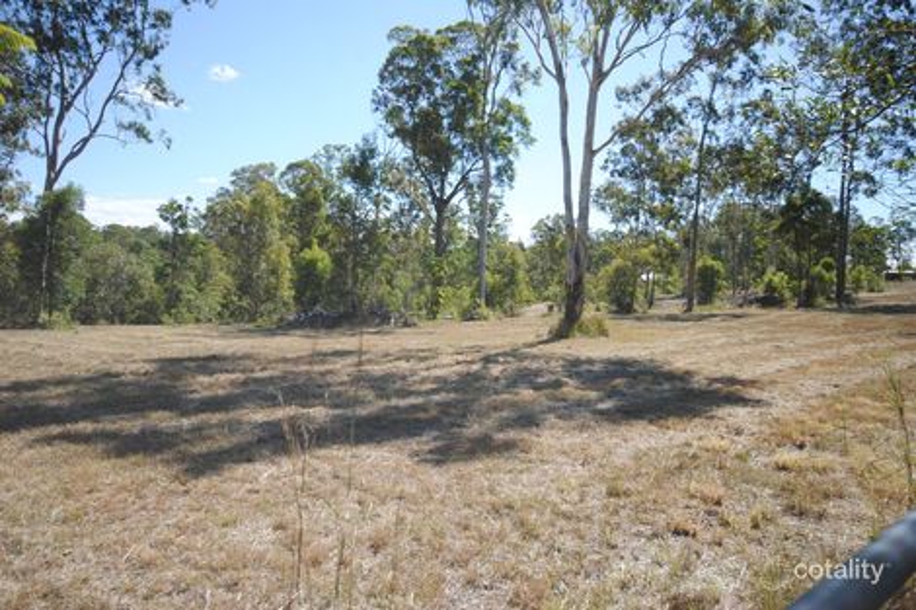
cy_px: 305
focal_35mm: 30
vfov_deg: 43.6
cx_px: 458
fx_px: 763
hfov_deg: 61.9
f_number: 7.1
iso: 100
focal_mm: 20
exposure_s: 1/200
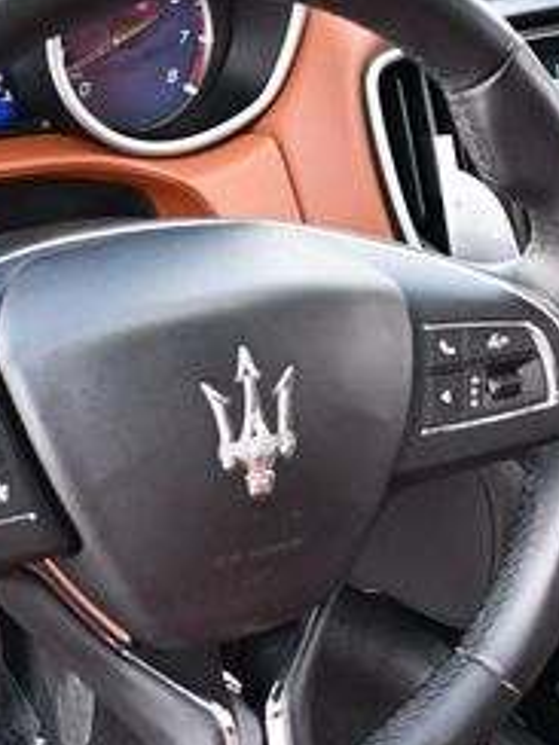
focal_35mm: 91
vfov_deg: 21.5
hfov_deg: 16.2
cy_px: 427
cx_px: 302
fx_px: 1959
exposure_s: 1/250
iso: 720
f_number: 3.5
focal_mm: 18
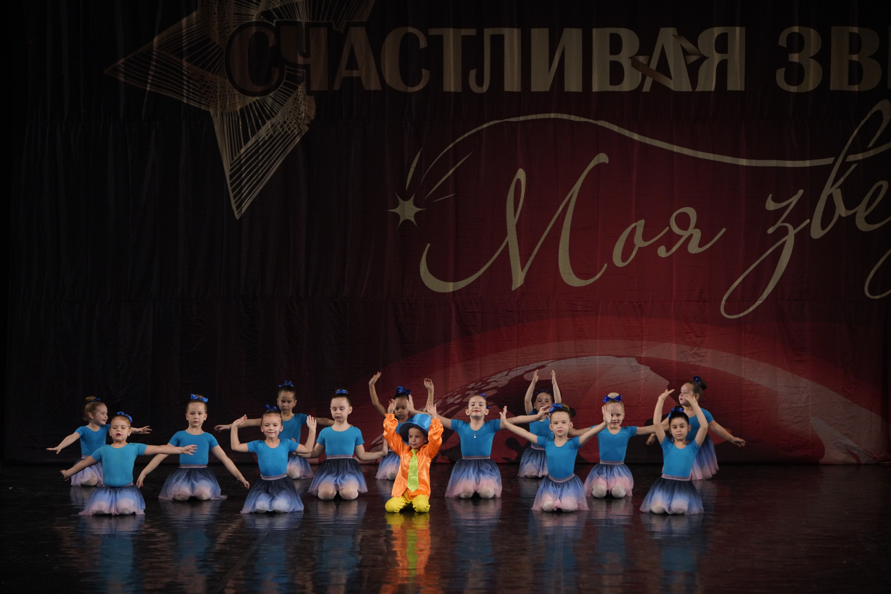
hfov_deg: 14.7
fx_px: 3465
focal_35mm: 140
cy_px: 297
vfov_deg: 9.8
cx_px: 446
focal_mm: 140
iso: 2500
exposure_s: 1/400
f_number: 2.8
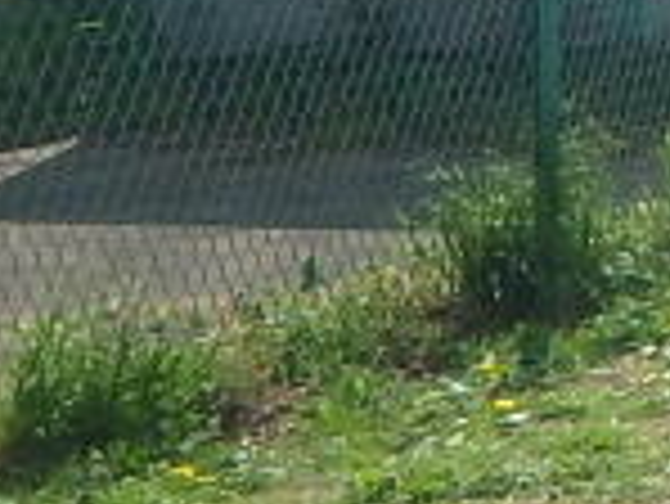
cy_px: -153
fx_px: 2596
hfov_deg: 10.6
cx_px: 1961
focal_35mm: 134
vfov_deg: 10.8
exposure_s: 1/400
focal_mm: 3.7
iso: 125
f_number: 6
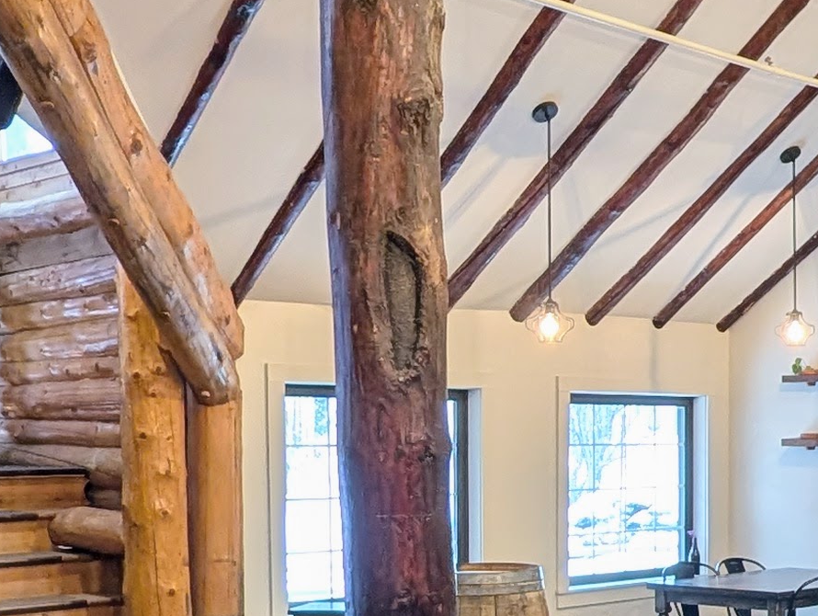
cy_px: 539
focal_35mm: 55
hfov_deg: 33.3
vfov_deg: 25.9
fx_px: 1301
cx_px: 715
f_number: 1.95
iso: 102
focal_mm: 2.23
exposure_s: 1/24
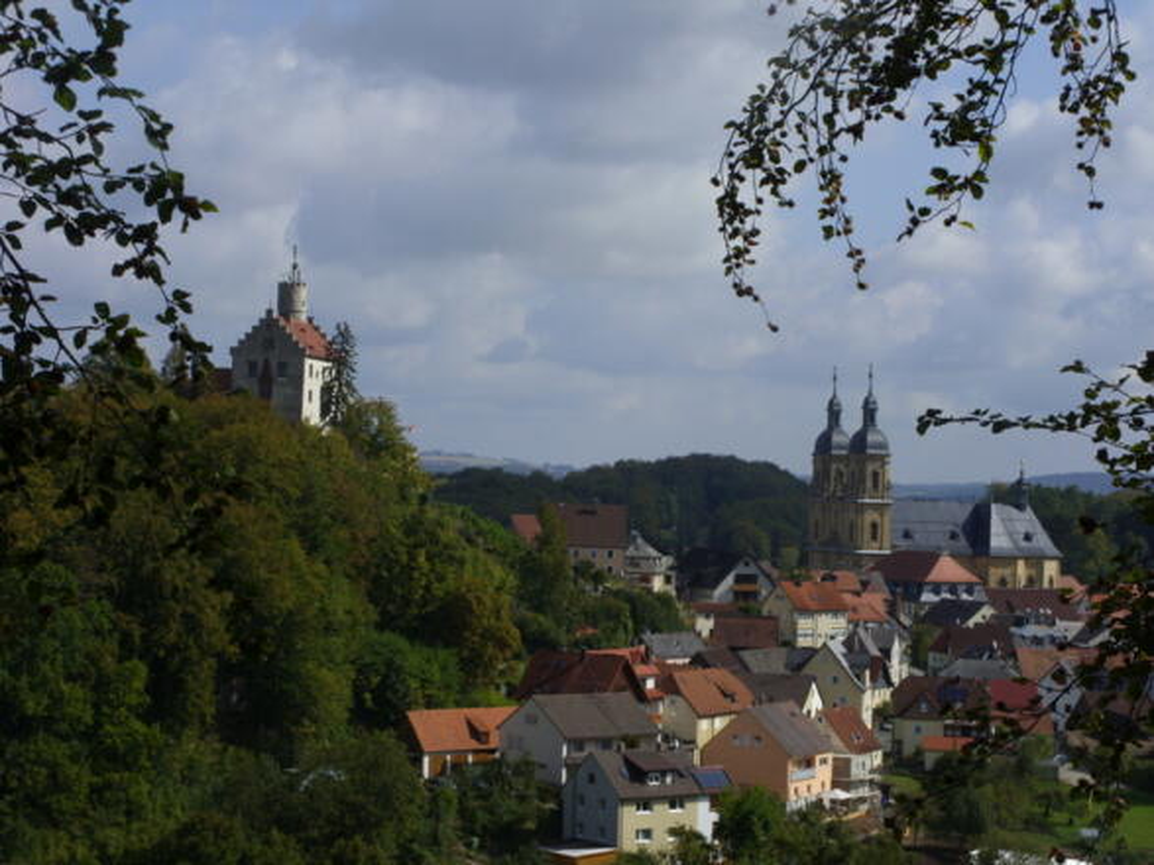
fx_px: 3266
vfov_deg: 15.1
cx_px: 577
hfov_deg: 20.0
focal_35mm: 98
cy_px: 432
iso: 50
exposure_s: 1/569
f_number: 6
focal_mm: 16.4
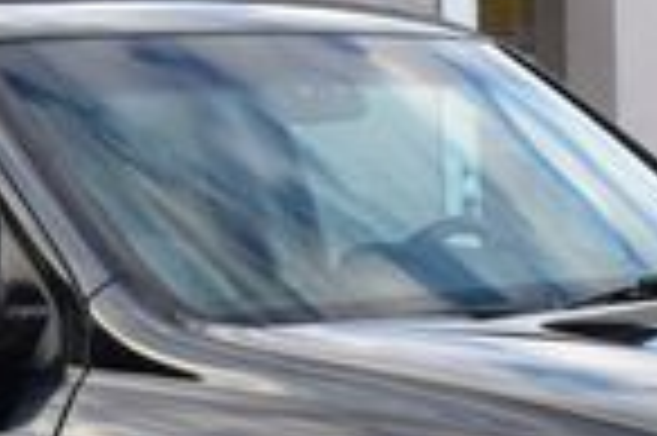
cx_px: -40
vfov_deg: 7.4
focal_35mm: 184
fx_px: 3354
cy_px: 378
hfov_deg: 11.1
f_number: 9
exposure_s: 1/125
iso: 400
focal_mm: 28
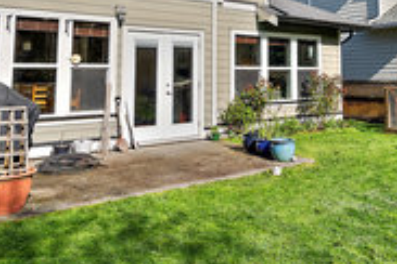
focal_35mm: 38
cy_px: 22
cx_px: 270
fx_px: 419
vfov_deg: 33.1
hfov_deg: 49.7
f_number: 7.1
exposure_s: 1/1000
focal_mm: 16
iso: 320
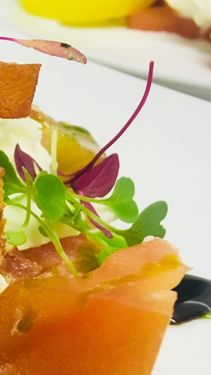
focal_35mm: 77
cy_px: 260
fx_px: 766
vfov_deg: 27.3
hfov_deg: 14.5
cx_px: -113
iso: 125
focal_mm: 4.15
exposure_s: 1/33
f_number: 2.2
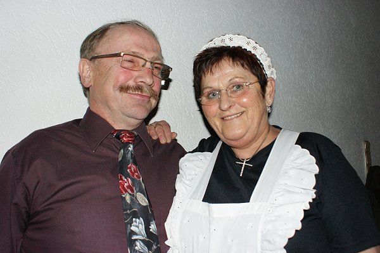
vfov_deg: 39.9
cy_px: 126
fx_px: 348
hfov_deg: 57.3
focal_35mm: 33
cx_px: 190
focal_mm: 22
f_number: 5.6
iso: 400
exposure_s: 1/60
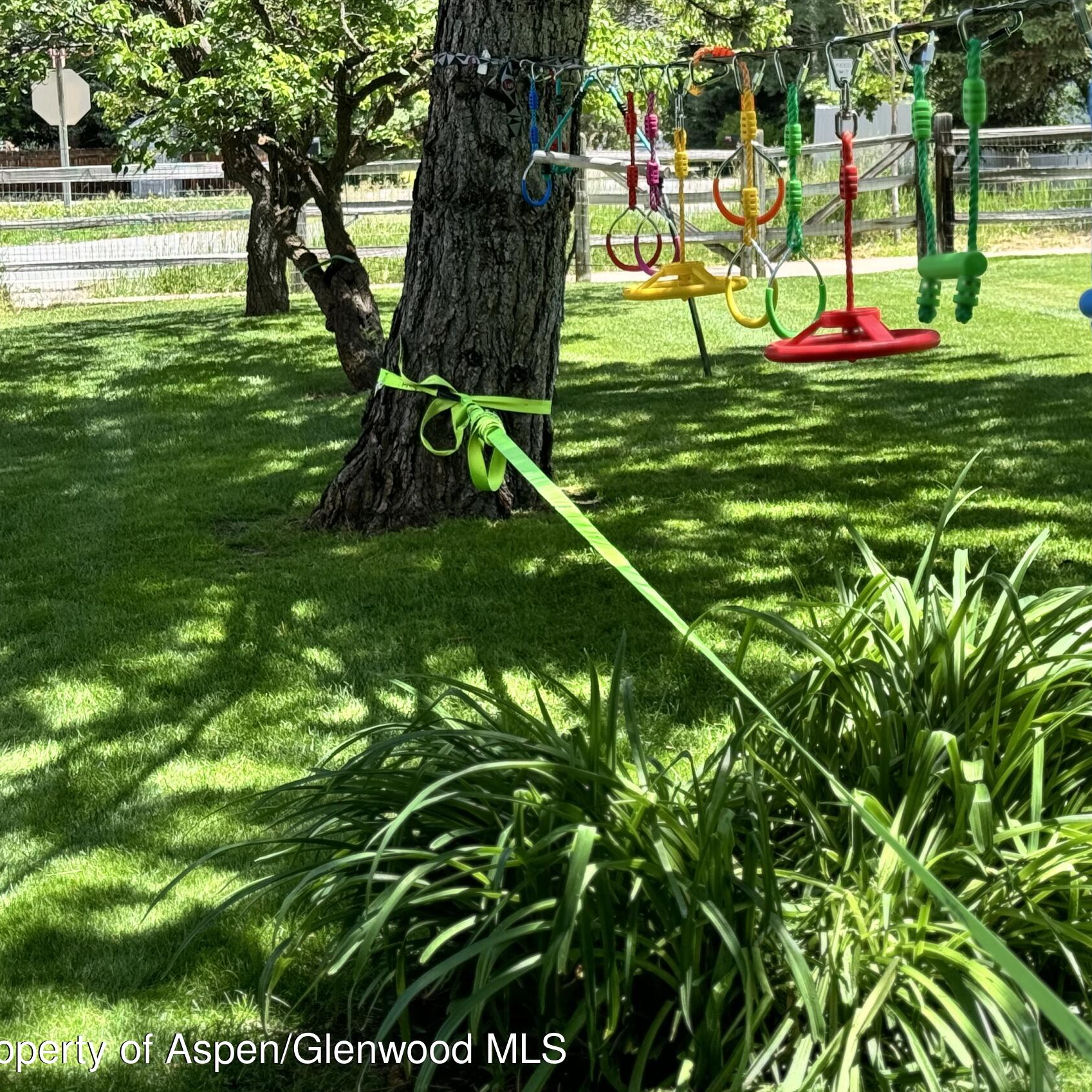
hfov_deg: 22.9
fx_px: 2677
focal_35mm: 75
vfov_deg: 23.0
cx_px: 782
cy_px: 391
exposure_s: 1/1011
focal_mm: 6.76
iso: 64
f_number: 1.78
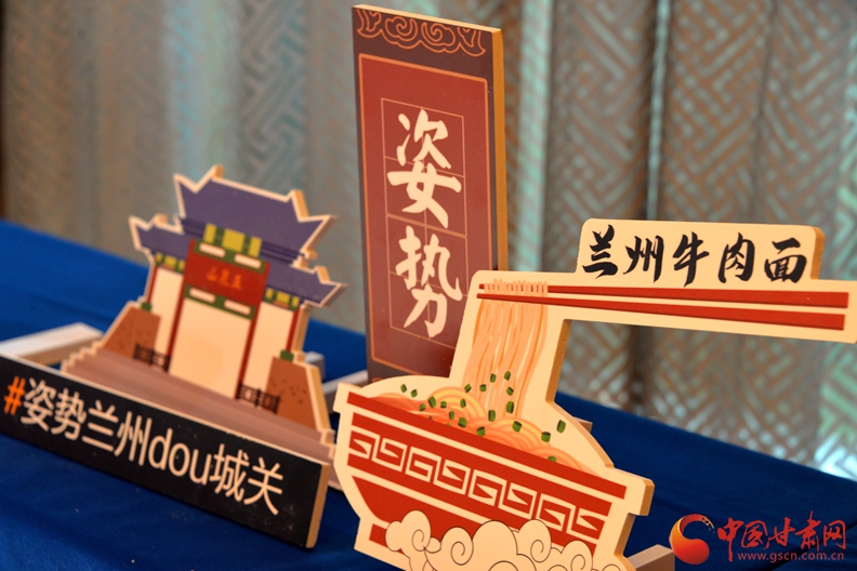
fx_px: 2214
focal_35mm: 93
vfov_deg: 14.7
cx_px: 428
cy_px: 284
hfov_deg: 21.9
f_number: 5.3
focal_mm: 92
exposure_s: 1/40
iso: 1600
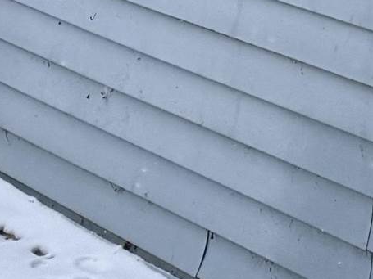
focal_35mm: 162
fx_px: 1745
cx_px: 1241
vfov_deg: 7.7
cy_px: -635
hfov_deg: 9.0
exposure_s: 1/888
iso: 80
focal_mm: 6.76
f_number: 1.78
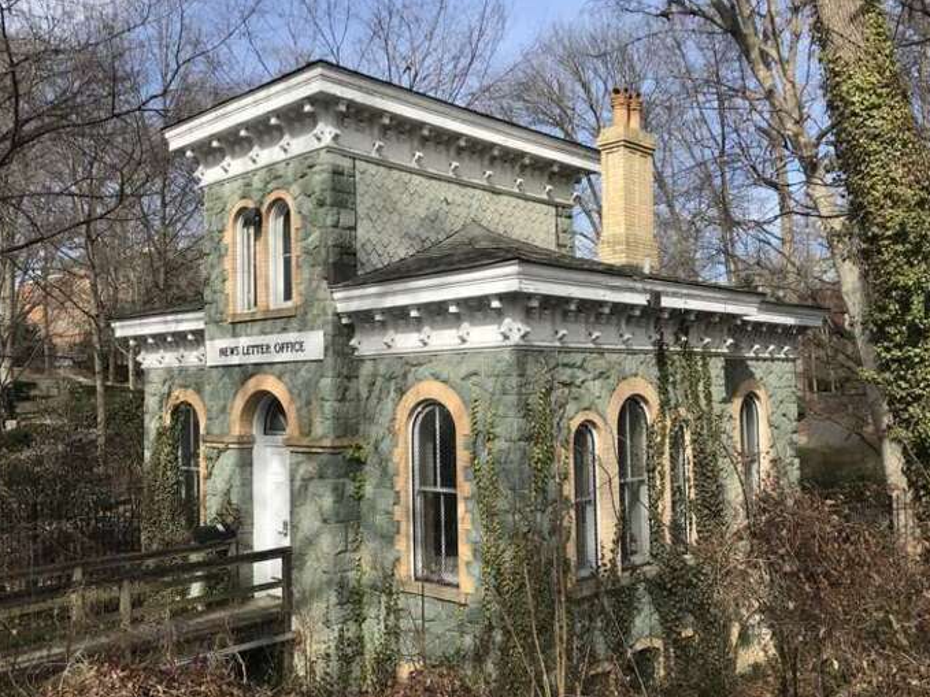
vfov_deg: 42.9
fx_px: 886
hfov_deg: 55.3
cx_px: 448
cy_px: 385
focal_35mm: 33
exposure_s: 1/1880
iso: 20
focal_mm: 3.99
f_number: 1.8
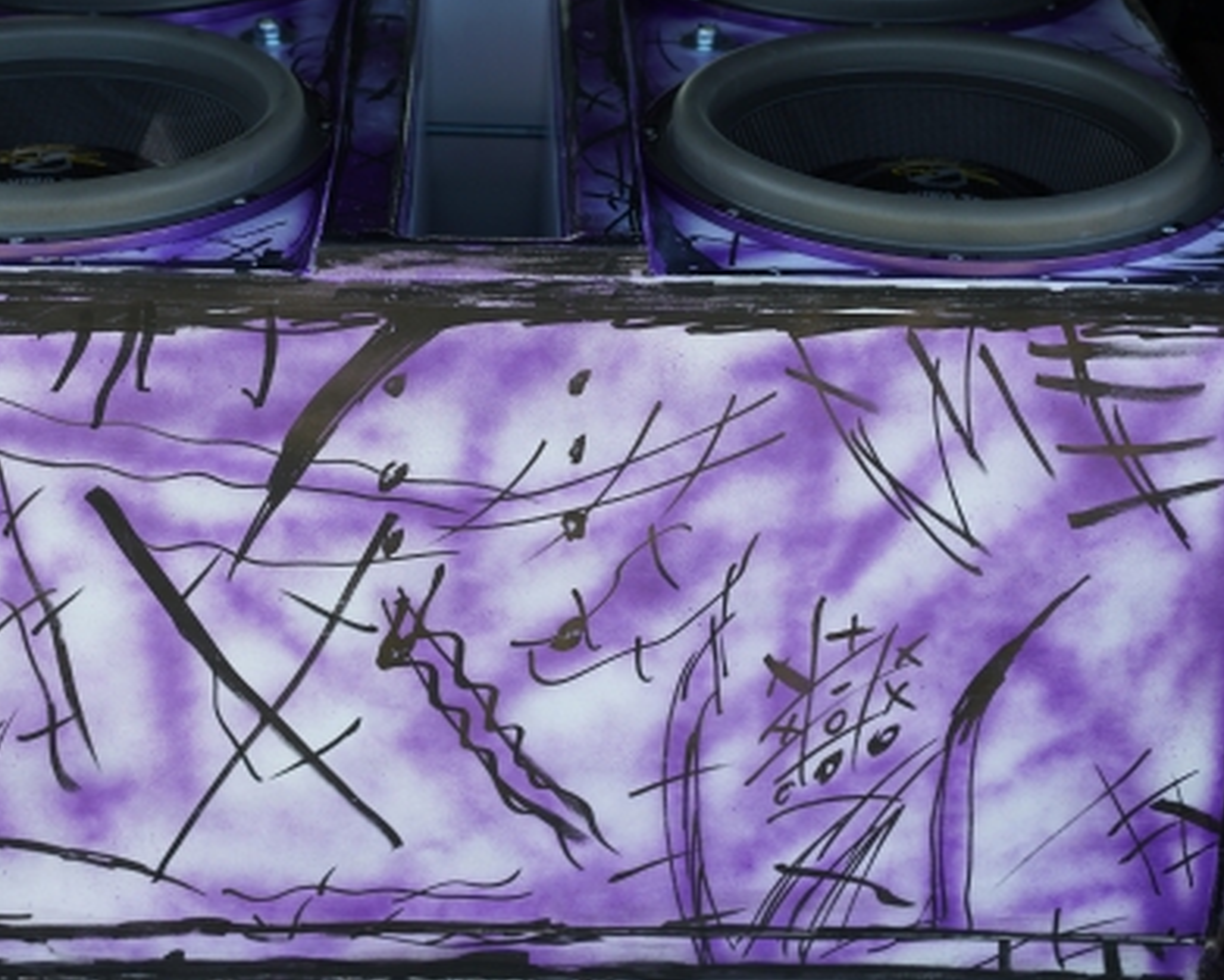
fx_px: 3044
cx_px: 491
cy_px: 272
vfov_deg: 18.2
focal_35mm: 84
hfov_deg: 22.7
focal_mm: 50
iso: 200
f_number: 3.2
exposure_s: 1/400
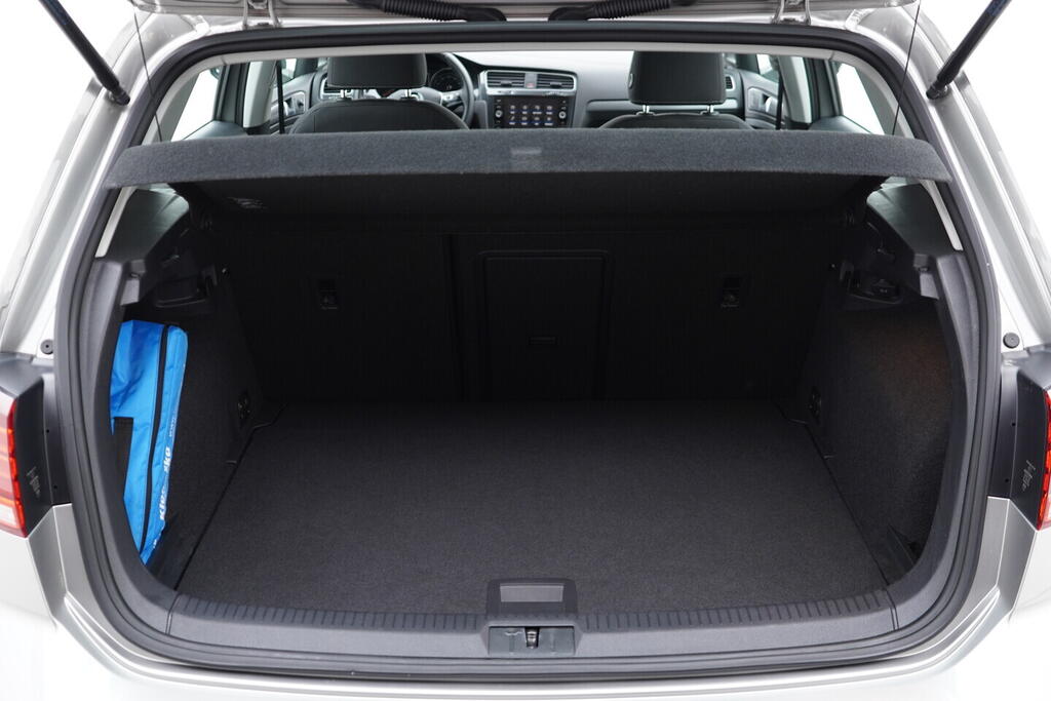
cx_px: 526
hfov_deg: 53.1
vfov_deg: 36.9
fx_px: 1051
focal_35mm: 36
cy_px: 350
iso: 320
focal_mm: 24
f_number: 2.8
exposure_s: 1/40
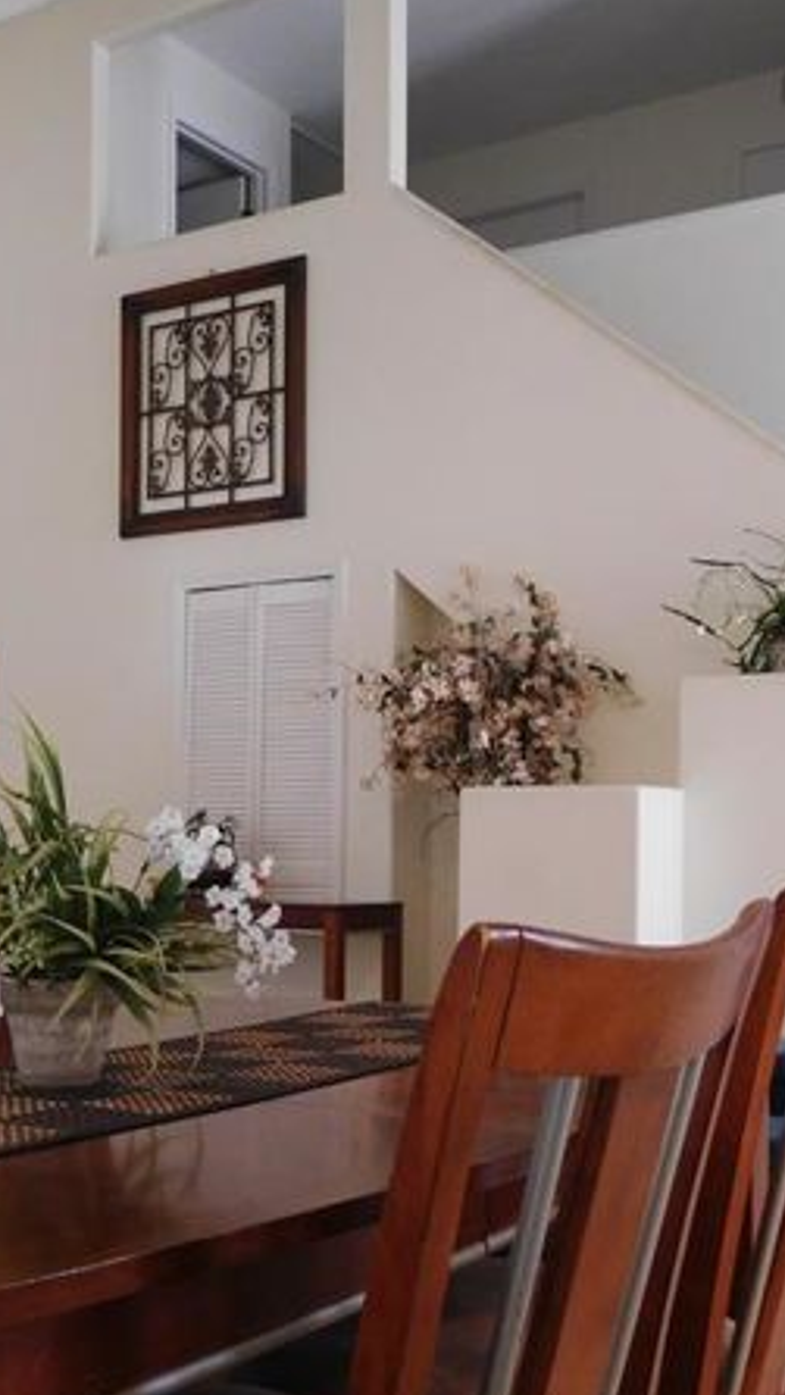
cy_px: 791
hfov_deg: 27.7
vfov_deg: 47.2
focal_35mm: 43
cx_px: 311
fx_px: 1591
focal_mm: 4.5
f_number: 3.4
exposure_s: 1/30
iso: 250
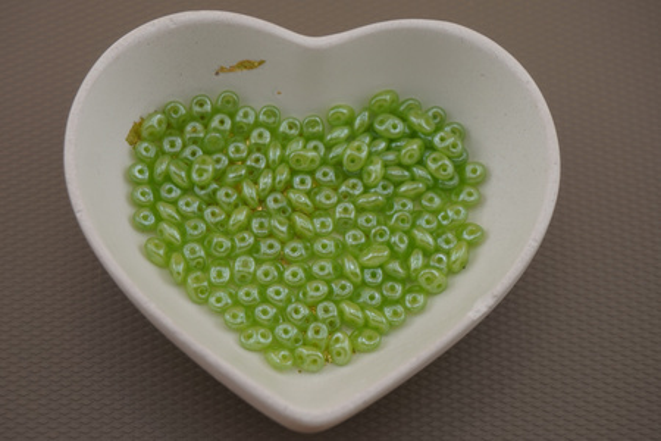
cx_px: 330
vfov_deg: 20.6
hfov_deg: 30.5
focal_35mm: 66
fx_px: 1212
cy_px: 220
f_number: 6.3
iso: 100
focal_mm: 44
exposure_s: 1/100
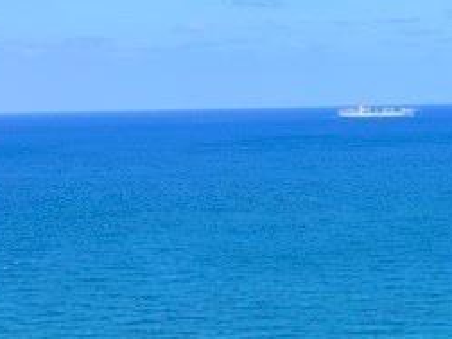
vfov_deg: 12.1
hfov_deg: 15.7
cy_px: 167
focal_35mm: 122
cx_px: 491
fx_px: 1593
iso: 64
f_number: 1.78
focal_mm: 6.76
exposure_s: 1/4587
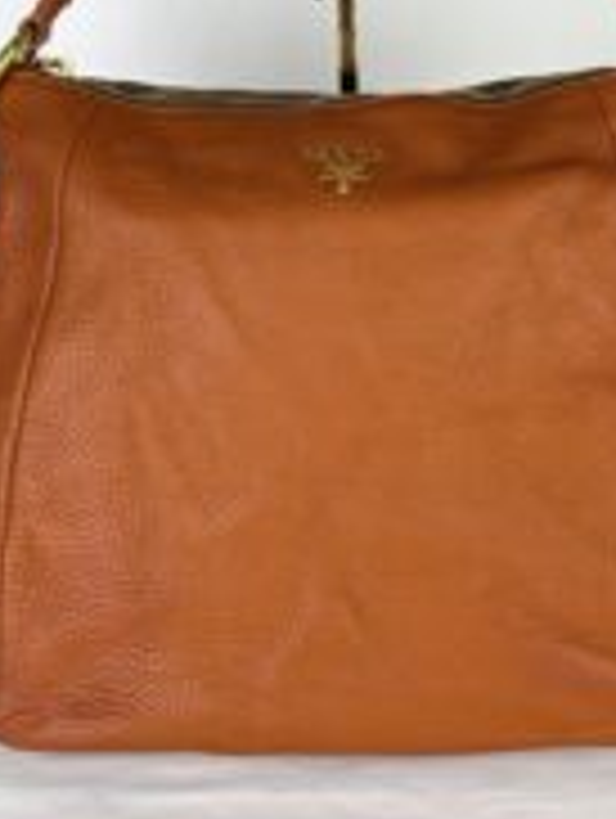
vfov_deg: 33.5
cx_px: 301
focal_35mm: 57
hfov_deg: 25.7
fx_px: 1349
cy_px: 284
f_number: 1.5
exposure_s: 1/100
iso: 32
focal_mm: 5.7
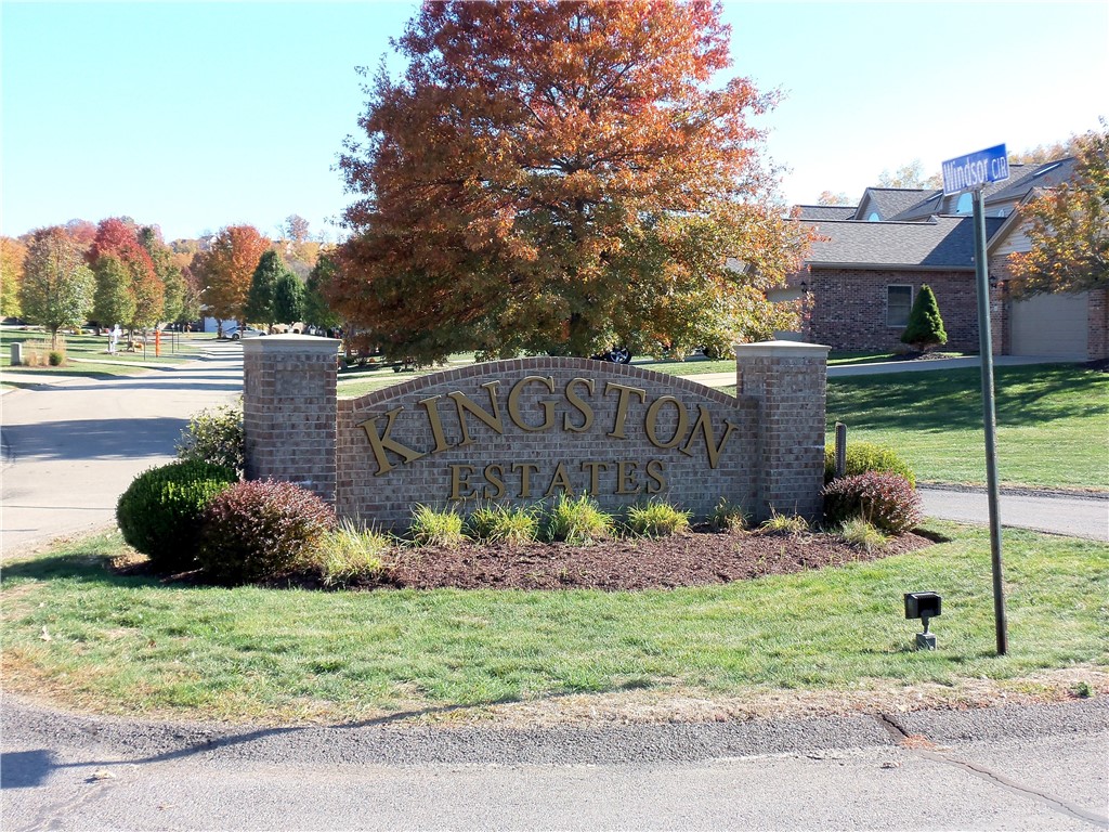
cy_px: 416
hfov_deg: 39.7
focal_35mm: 48
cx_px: 554
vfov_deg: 30.3
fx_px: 1538
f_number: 3.8
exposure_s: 1/250
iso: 64
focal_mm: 8.7
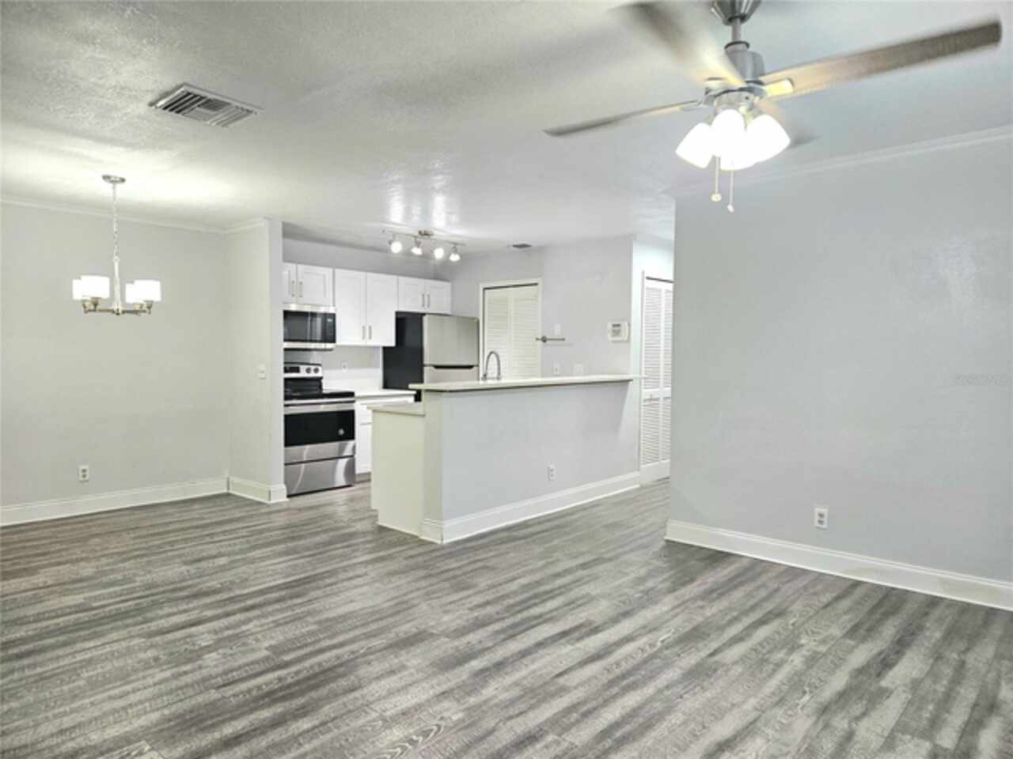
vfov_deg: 58.9
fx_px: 673
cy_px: 380
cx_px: 506
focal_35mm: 23
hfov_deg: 73.9
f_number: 1.8
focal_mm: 5.4
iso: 320
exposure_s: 1/120
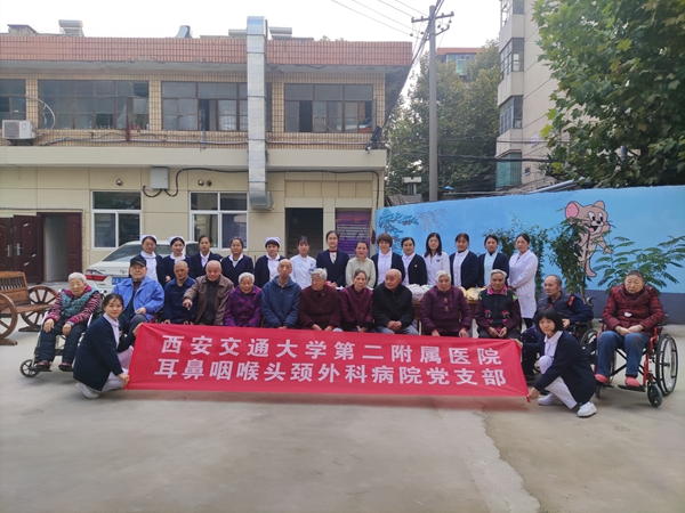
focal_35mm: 26
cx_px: 342
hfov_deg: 67.3
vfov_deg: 53.1
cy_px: 256
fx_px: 515
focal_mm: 4.71
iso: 50
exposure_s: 1/916
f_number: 1.79
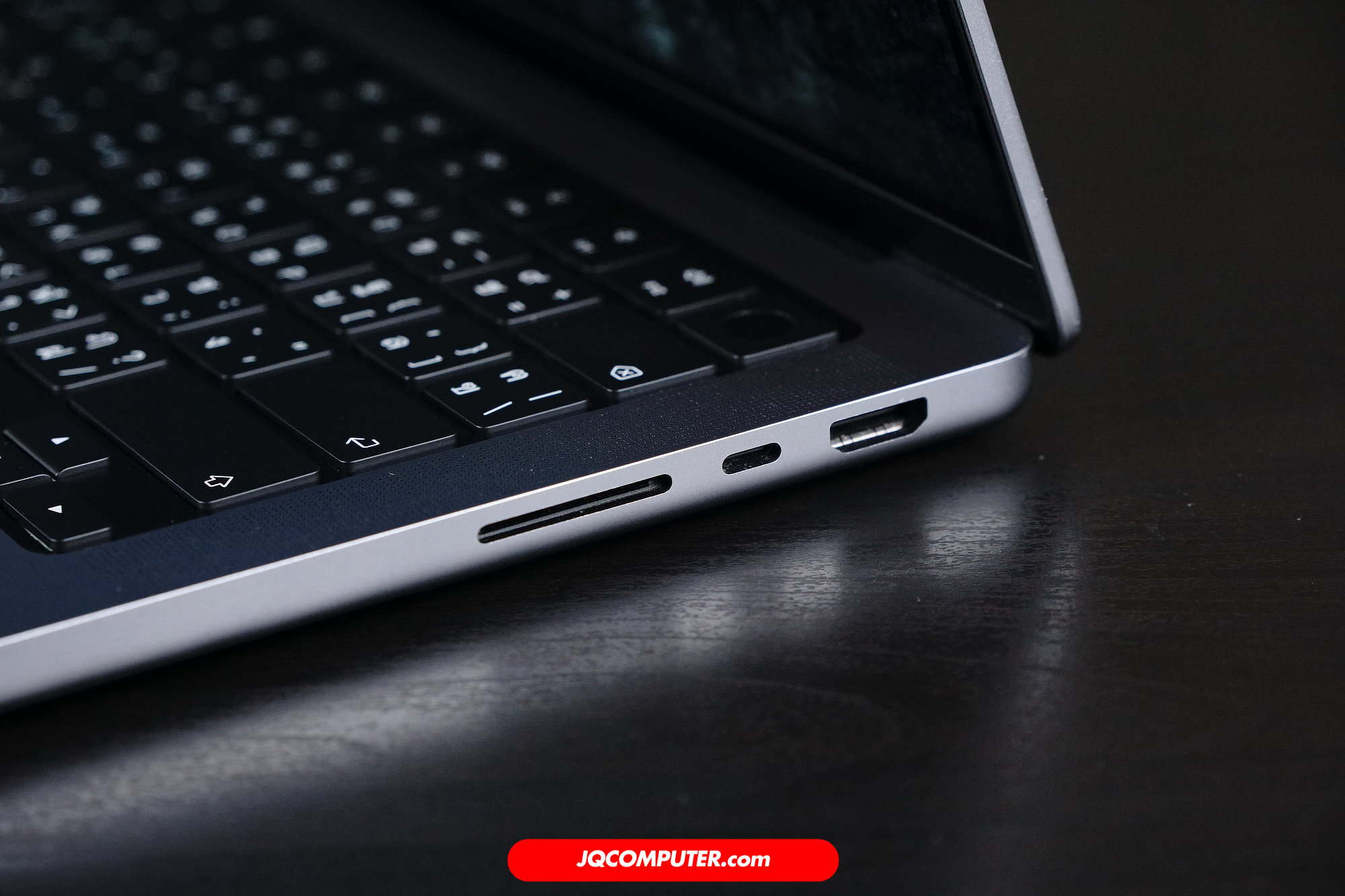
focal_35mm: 105
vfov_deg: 13.0
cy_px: 448
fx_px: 3922
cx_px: 672
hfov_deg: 19.5
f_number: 5
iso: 1000
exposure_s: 1/80
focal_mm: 70
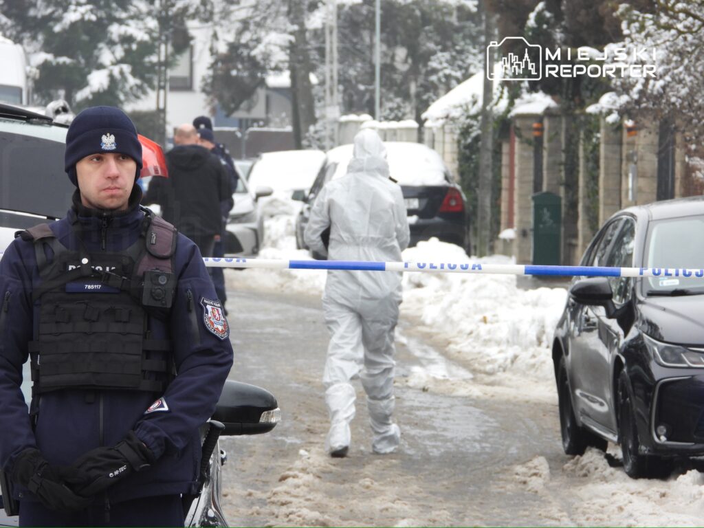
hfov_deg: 6.2
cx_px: 352
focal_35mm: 320
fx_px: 6508
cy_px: 264
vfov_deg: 4.6
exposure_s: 1/125
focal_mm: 57.5
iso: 180
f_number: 4.5
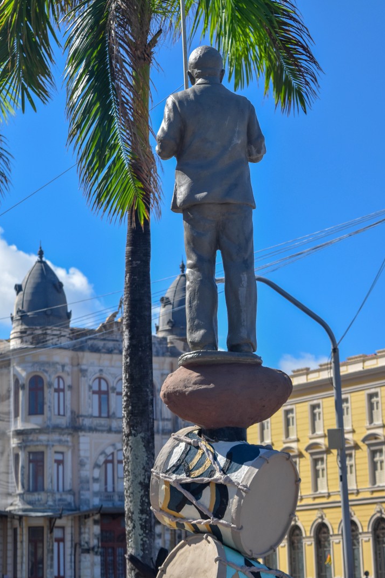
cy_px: 289
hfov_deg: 16.4
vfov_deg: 24.3
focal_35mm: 84
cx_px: 194
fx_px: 1340
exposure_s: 1/1600
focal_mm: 55
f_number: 6.3
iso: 400
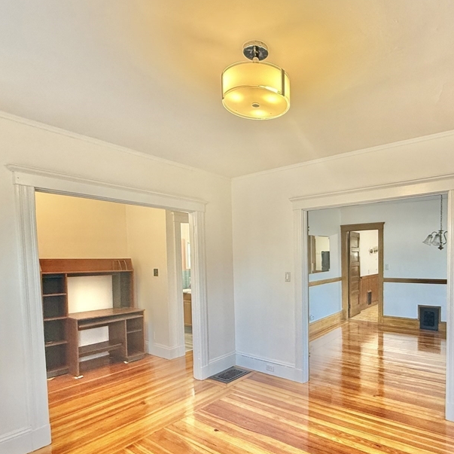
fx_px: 312
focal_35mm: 21
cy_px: 272
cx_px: 297
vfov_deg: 71.4
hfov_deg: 70.4
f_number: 2.2
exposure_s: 1/60
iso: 200
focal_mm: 2.22
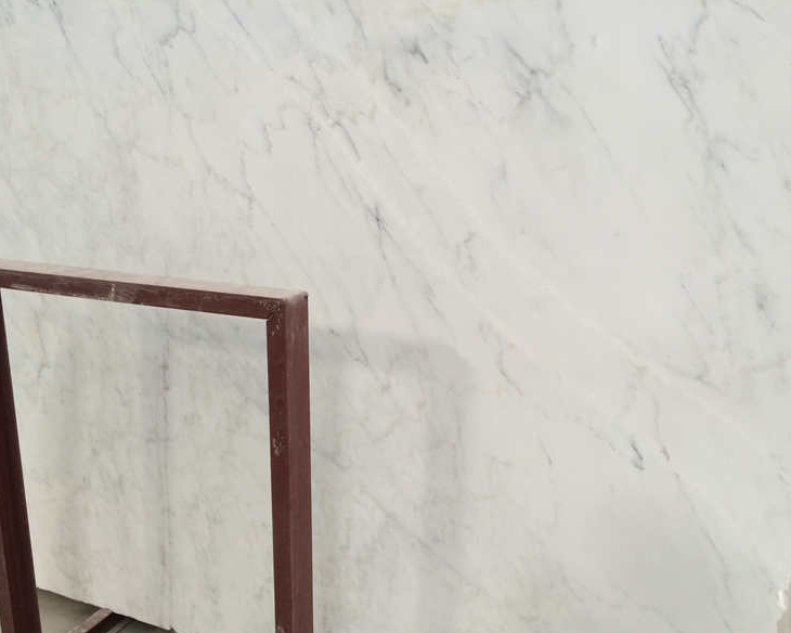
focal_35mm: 31
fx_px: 726
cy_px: 323
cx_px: 394
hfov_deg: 57.2
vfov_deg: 47.1
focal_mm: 4.15
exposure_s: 1/30
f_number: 2.2
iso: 50
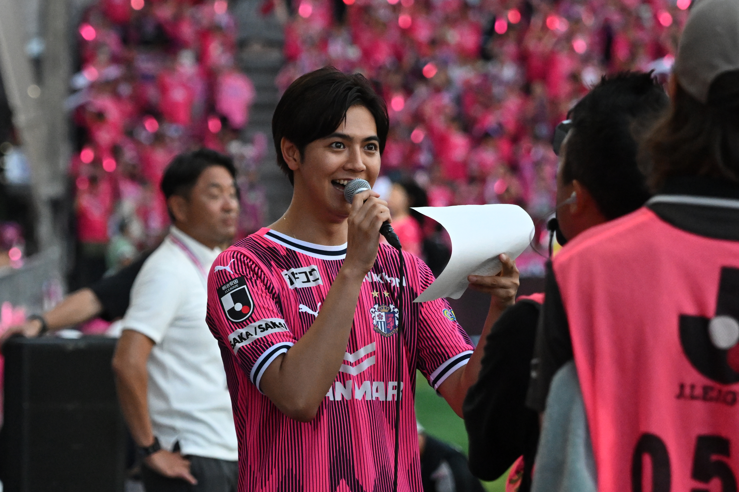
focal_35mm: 180
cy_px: 246
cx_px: 370
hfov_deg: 11.4
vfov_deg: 7.6
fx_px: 3694
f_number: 4
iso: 5000
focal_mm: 120
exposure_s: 1/1000
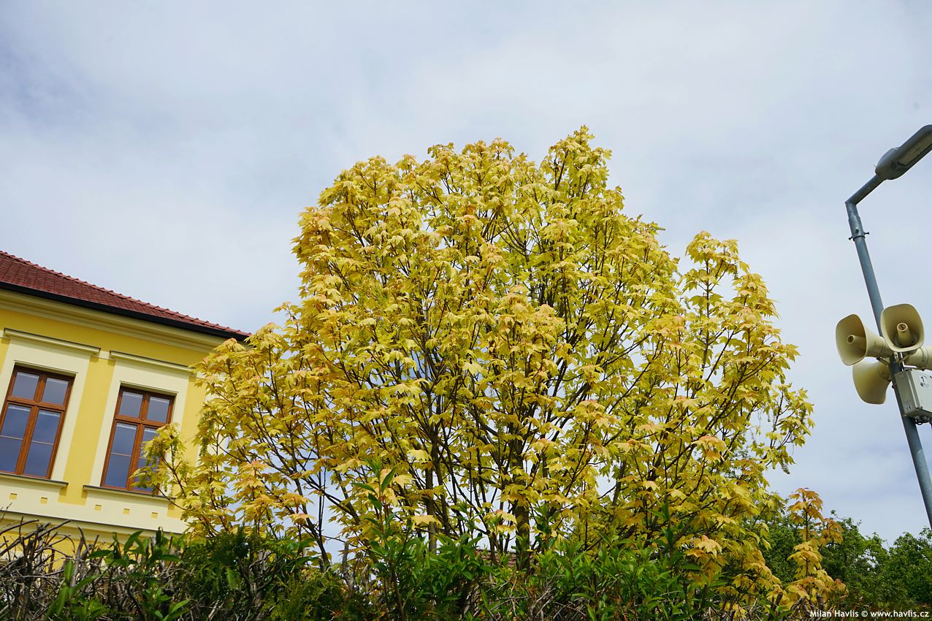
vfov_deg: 39.9
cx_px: 466
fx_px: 854
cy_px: 310
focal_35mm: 33
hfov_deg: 57.2
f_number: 11
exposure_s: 1/200
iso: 100
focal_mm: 33
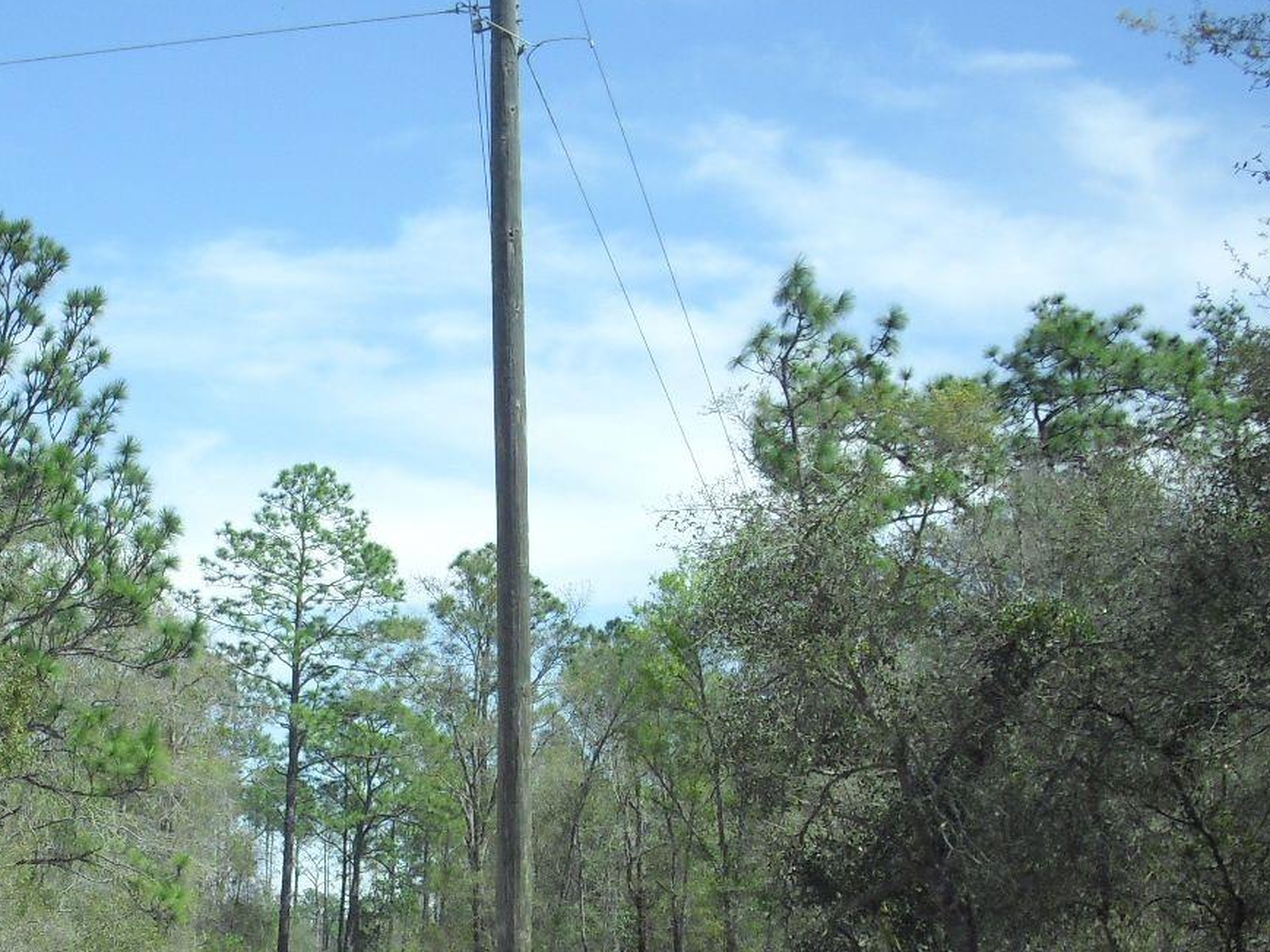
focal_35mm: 70
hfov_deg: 27.5
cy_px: 753
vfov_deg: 20.8
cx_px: 354
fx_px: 2567
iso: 100
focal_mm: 6.2
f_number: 8
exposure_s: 1/200
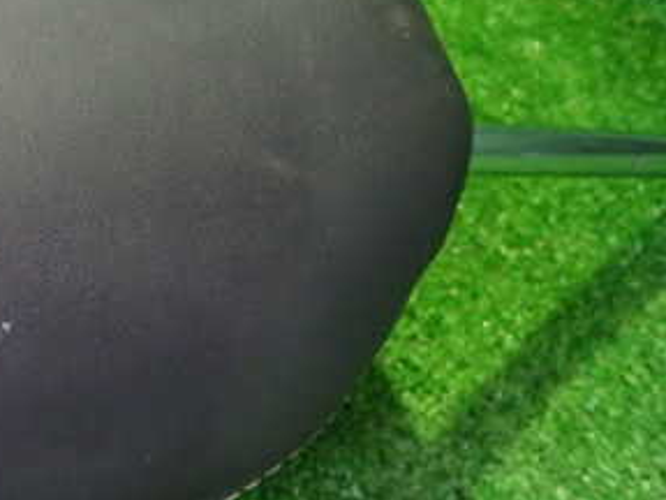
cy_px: 211
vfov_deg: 28.0
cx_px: -7
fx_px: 1000
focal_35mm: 52
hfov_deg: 33.5
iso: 1000
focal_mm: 4.5
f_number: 2
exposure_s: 1/30
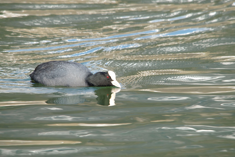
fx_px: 4895
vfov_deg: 1.8
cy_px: 78
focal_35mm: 750
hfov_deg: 2.7
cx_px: 118
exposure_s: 1/800
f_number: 8
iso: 1250
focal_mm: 500
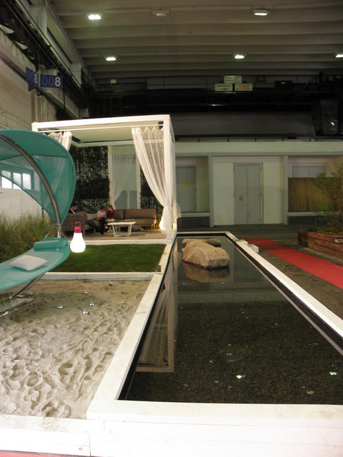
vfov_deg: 67.3
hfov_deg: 53.1
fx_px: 344
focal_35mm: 26
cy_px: 228
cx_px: 172
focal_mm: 4.6
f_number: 2.8
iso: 125
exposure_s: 1/13
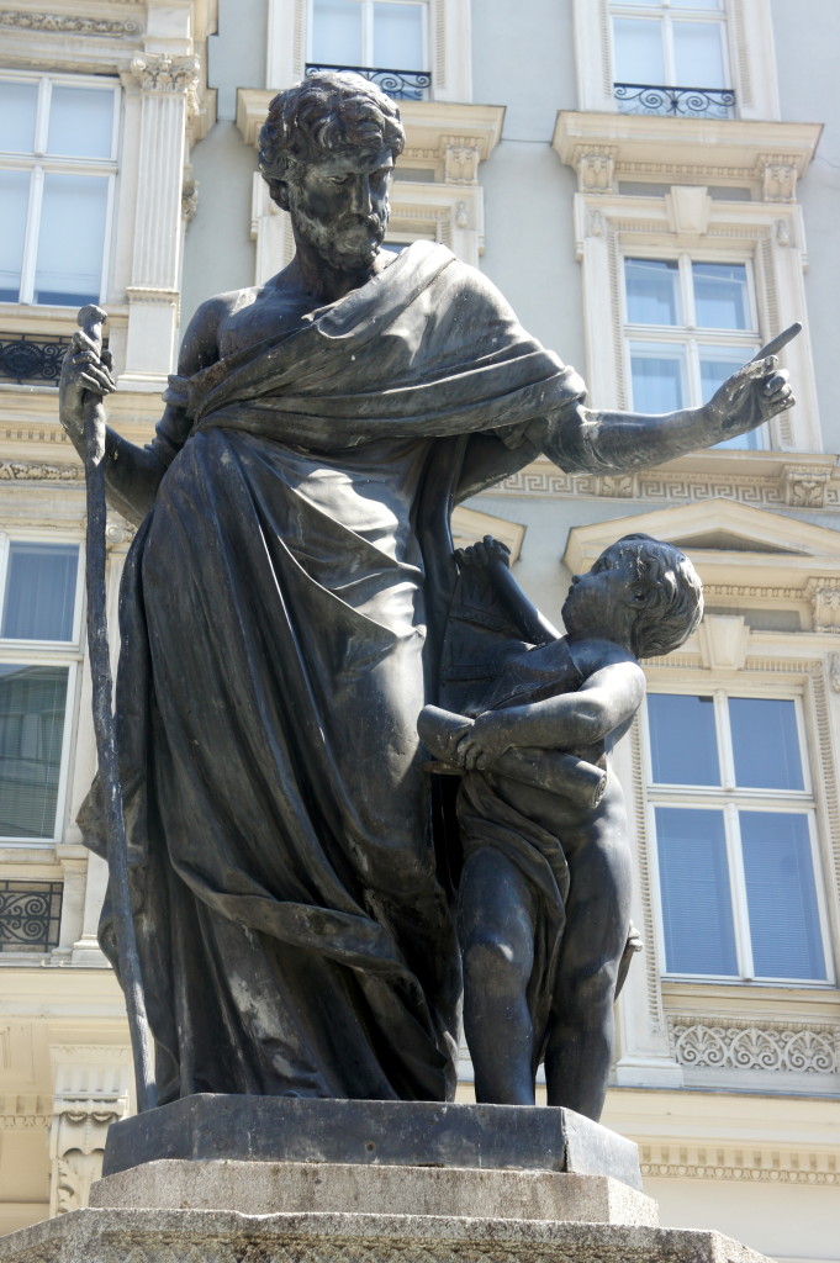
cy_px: 632
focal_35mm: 70
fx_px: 2471
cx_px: 420
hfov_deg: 19.3
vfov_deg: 28.7
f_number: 10
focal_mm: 47
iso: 200
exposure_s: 1/100
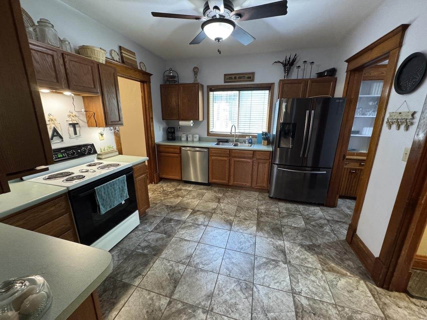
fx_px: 173
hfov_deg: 102.1
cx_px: 214
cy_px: 160
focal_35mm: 14
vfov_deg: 85.7
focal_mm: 2.22
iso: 800
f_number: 2.2
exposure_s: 1/60
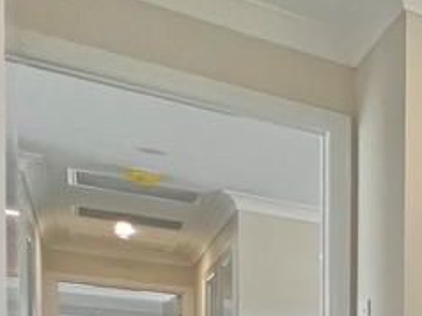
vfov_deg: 22.6
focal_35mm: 56
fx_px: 682
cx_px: 812
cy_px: 437
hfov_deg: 20.2
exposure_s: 1/100
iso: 64
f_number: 1.8
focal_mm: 1.57
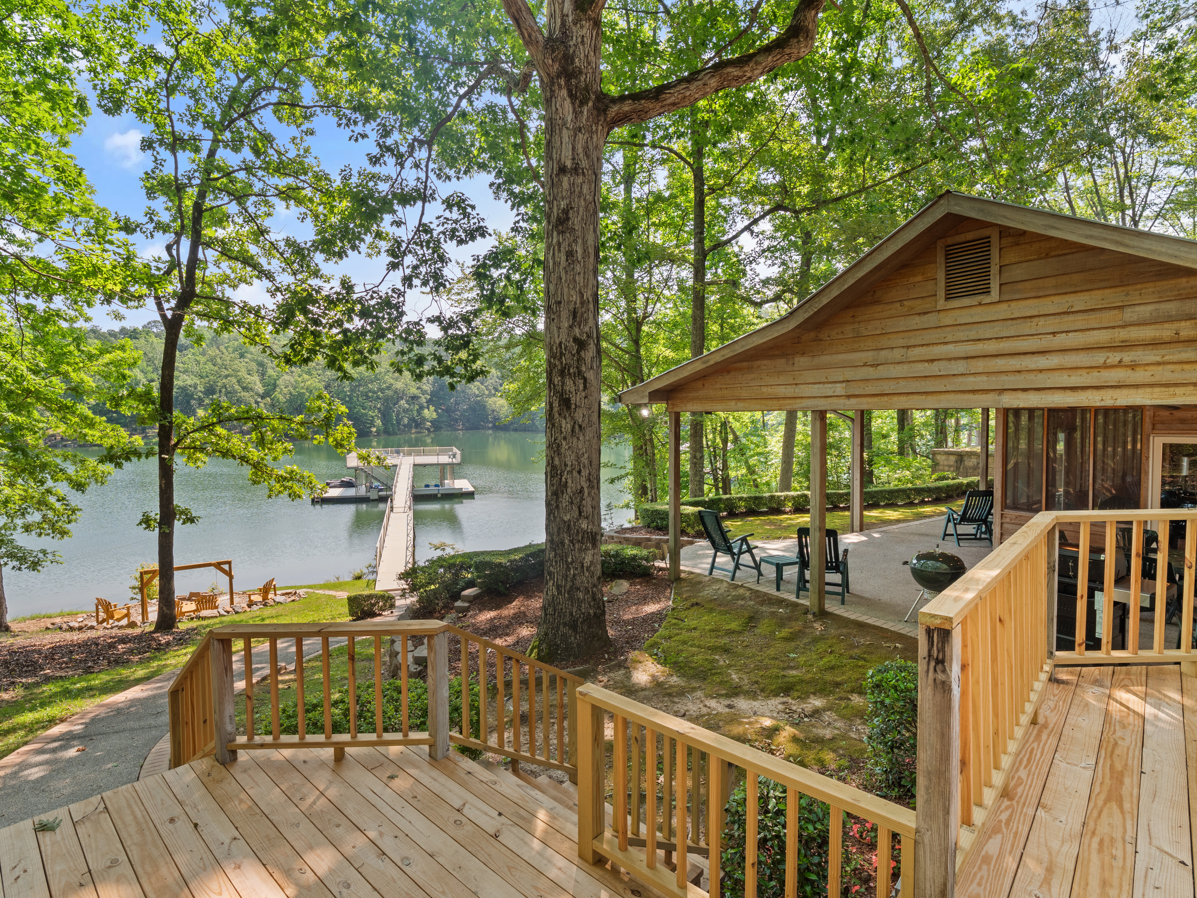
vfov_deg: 74.7
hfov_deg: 91.0
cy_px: 453
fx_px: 588
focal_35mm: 17
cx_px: 568
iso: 200
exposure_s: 1/50
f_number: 5.6
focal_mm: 8
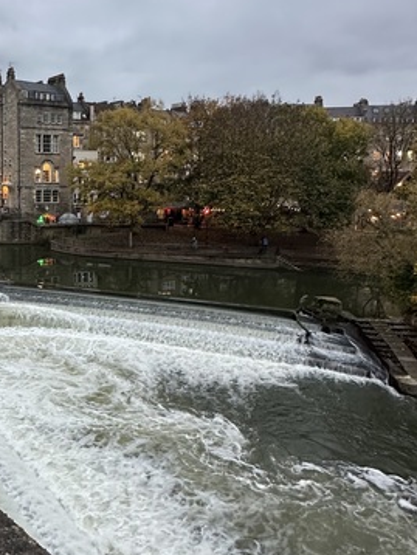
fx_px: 481
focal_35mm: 30
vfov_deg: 59.5
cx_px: 88
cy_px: 226
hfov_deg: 44.7
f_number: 2.2
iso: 250
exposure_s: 1/50
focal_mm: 2.22
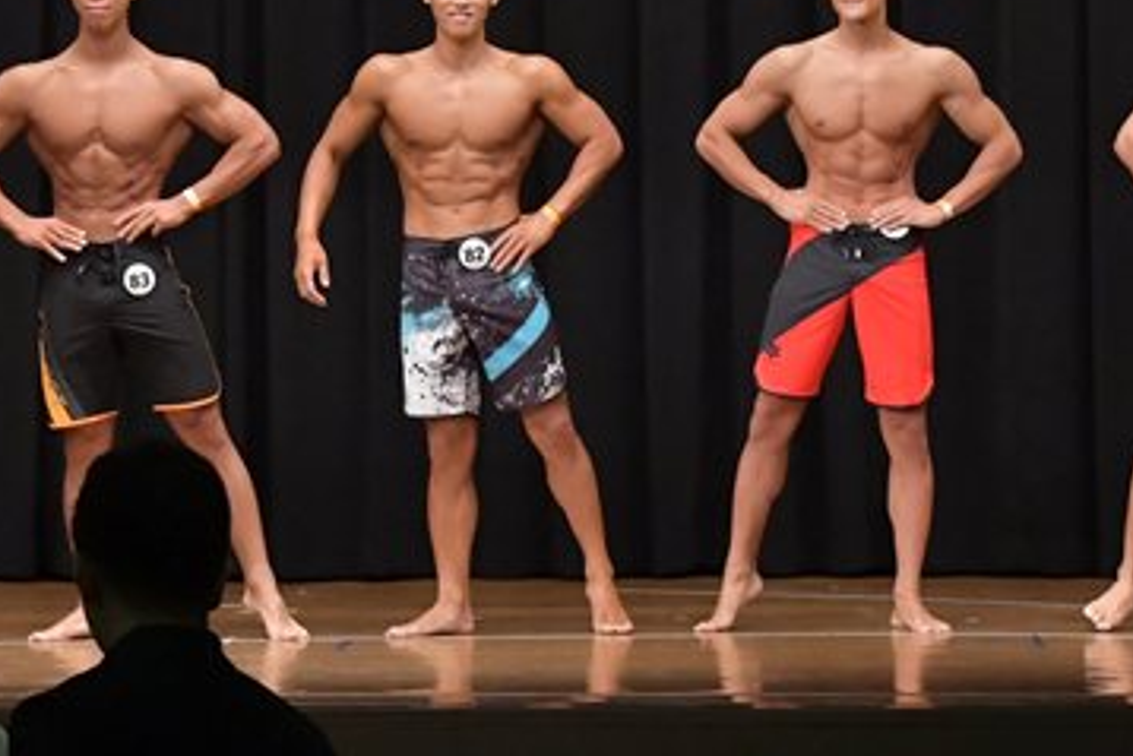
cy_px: 158
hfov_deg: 8.1
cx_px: 495
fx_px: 7965
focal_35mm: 253
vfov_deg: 5.4
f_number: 5.6
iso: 6400
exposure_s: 1/400
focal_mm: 78
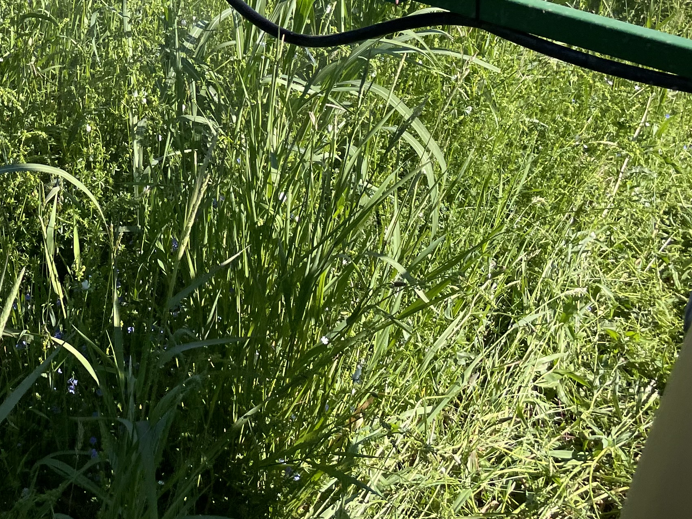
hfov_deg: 29.8
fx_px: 1239
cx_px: 65
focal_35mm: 62
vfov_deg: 22.5
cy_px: -36
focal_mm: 4.2
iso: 32
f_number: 1.6
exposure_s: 1/1490
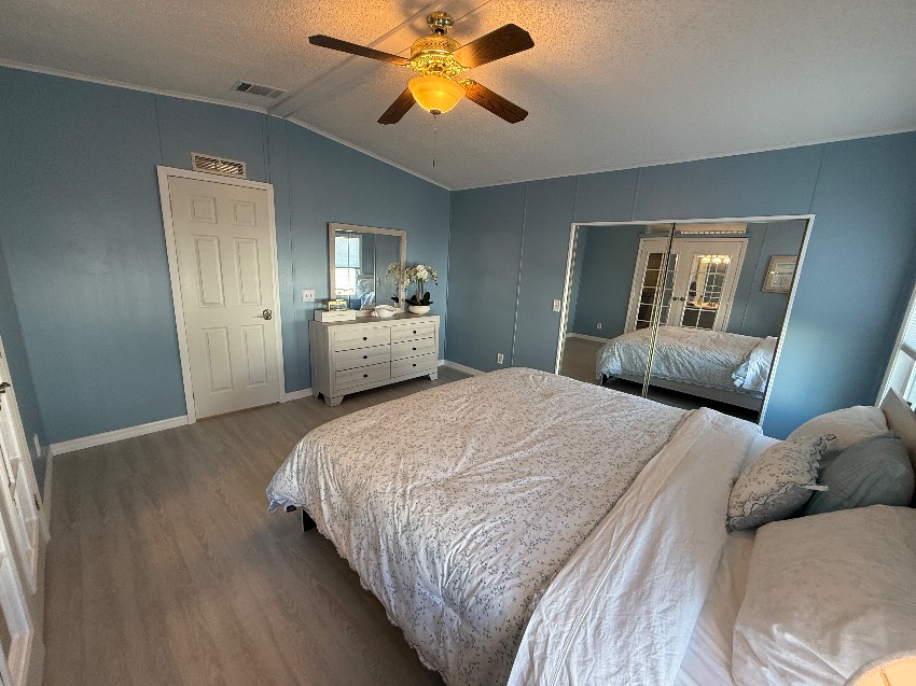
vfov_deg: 85.6
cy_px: 343
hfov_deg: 102.1
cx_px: 458
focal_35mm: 14
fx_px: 370
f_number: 2.2
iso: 160
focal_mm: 2.22
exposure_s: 1/120
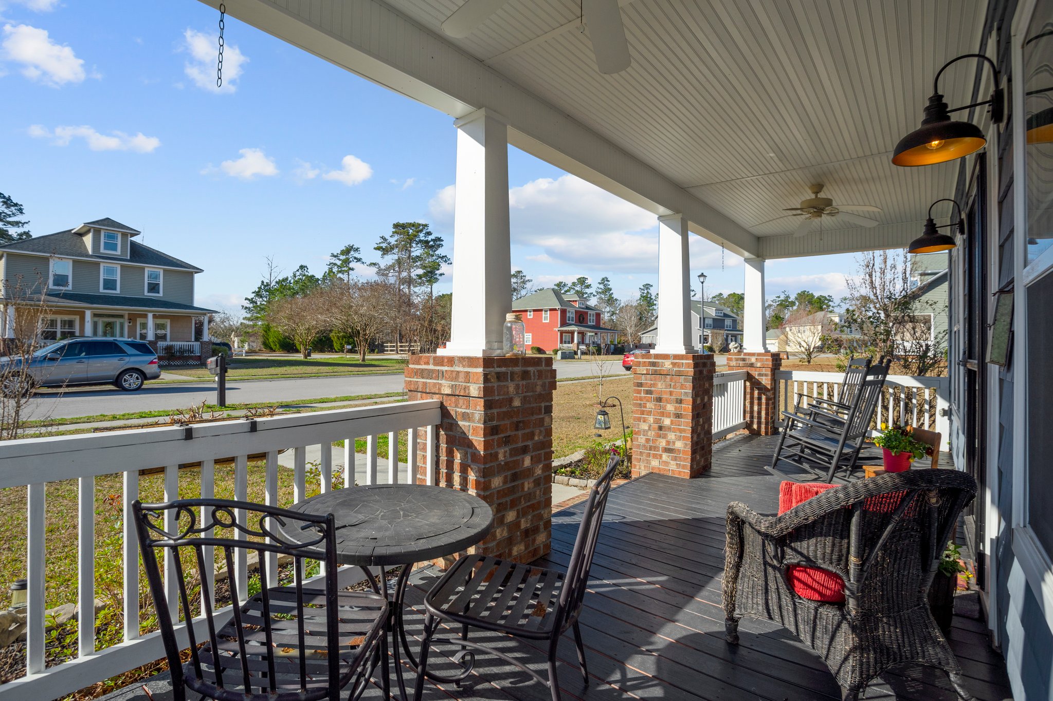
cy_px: 350
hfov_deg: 93.3
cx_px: 526
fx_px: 497
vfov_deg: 70.4
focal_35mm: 17
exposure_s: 1/500
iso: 100
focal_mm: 17
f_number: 8
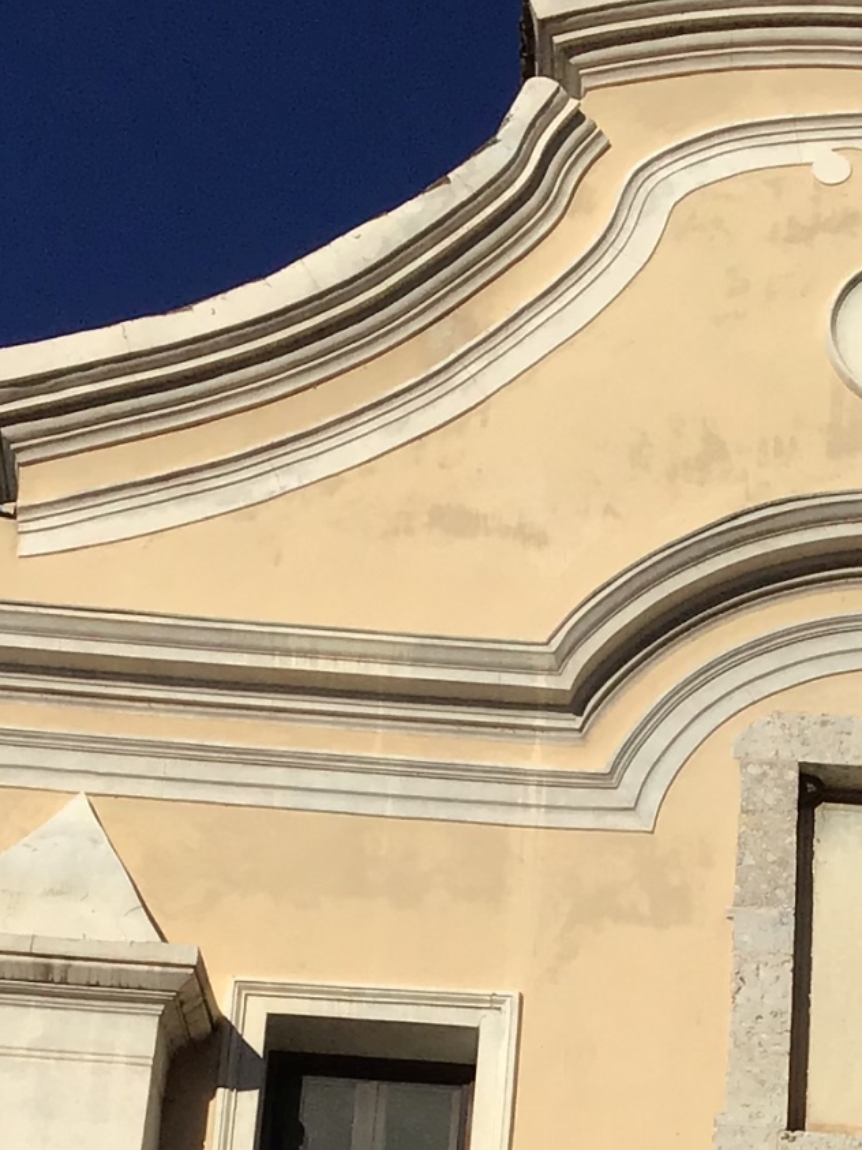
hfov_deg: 14.3
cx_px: 722
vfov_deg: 18.6
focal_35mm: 103
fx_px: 3421
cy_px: 1151
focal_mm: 3.3
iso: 25
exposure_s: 1/4292
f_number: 2.4
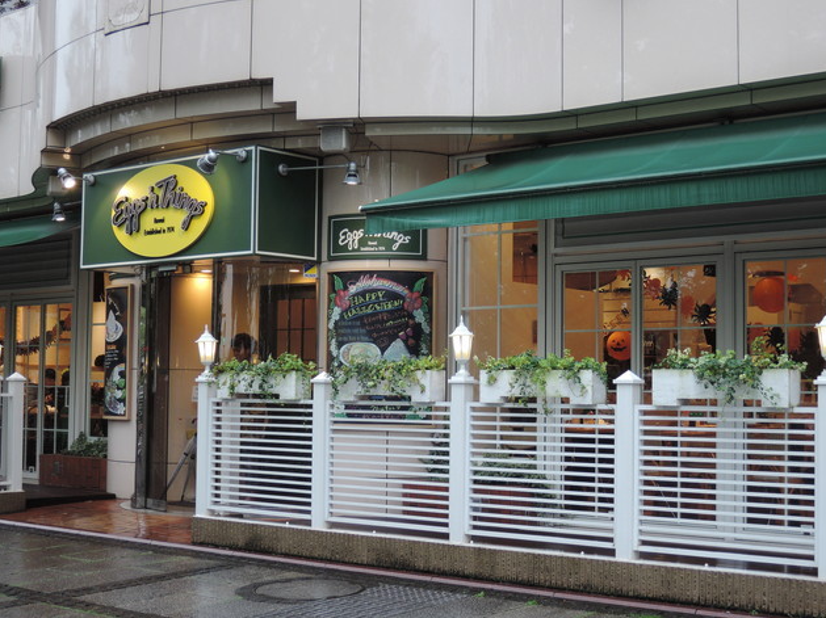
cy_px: 314
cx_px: 419
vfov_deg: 26.1
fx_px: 1335
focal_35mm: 56
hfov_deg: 34.4
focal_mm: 11.8
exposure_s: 1/60
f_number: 3.5
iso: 180
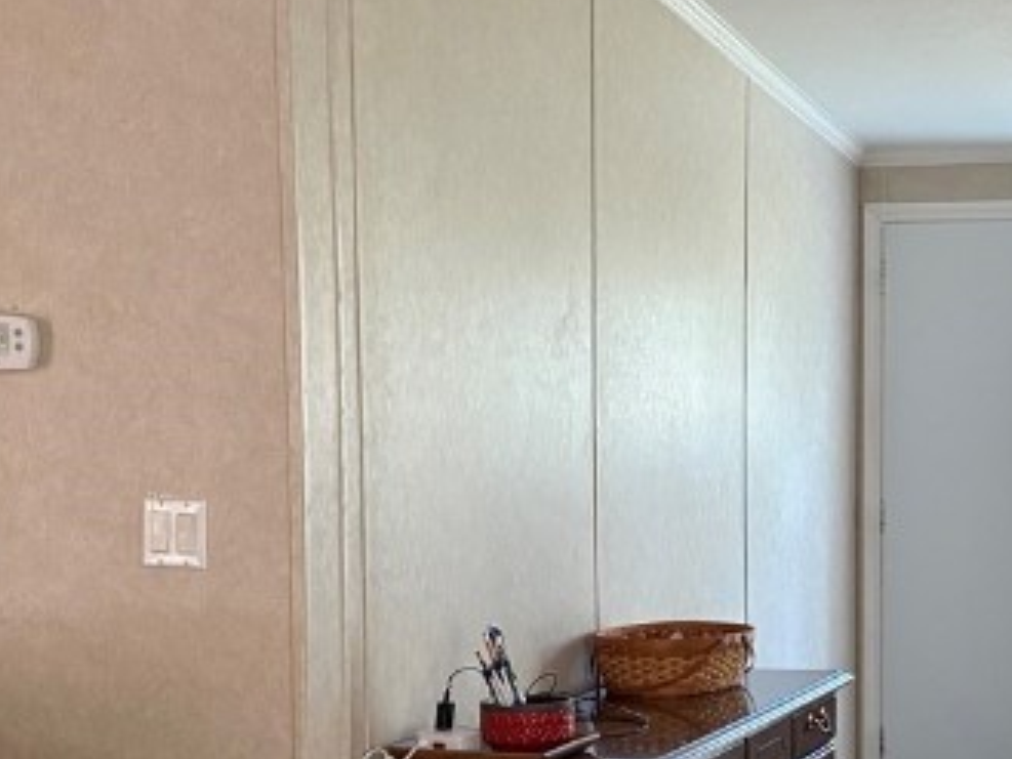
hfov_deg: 23.9
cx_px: 757
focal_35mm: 81
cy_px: 590
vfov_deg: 18.1
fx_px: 2369
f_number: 1.6
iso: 400
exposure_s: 1/60
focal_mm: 5.96
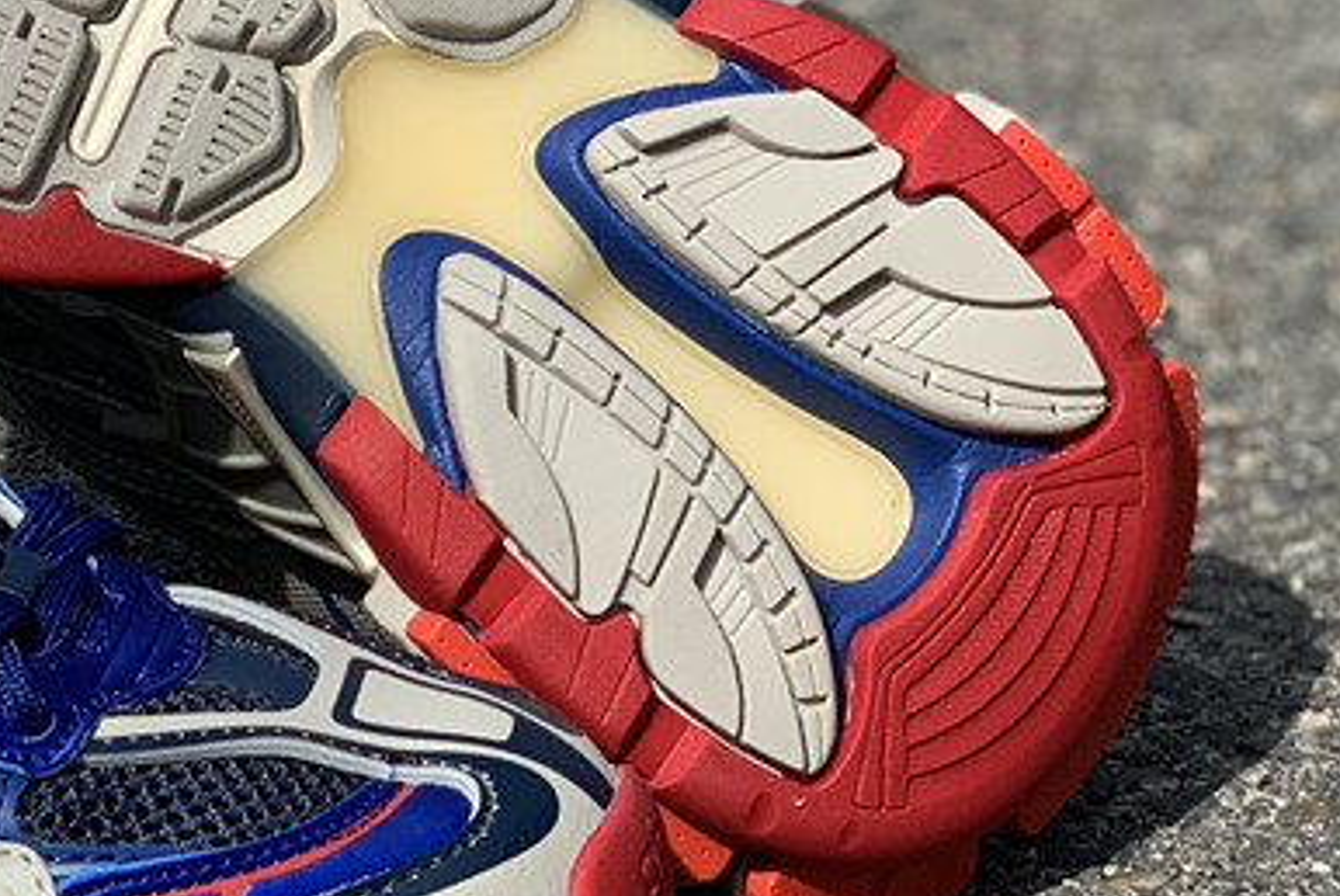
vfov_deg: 10.9
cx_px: -149
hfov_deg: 15.8
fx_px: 4693
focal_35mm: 126
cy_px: 304
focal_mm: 6
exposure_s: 1/1996
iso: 16
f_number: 2.4
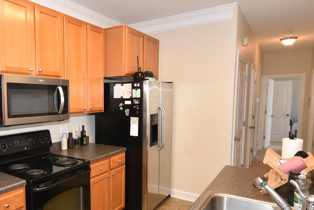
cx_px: 99
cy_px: 117
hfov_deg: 65.2
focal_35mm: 27
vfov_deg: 47.9
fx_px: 236
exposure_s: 1/60
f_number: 8
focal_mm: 10
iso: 1600
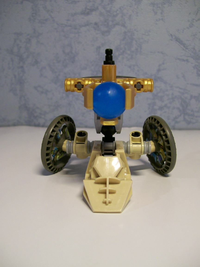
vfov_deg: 51.4
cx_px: 100
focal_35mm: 36
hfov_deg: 39.7
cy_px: 134
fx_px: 277
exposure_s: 1/32
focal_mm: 6
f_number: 2.7
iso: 113
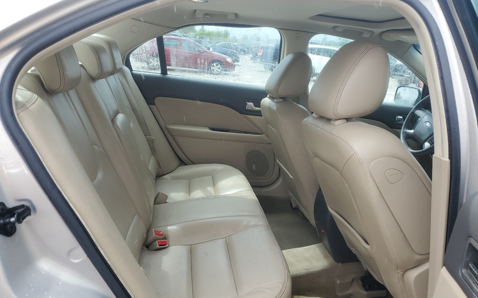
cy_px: 156
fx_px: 365
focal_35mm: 28
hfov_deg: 66.5
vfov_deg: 44.5
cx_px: 241
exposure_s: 1/556
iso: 50
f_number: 1.5
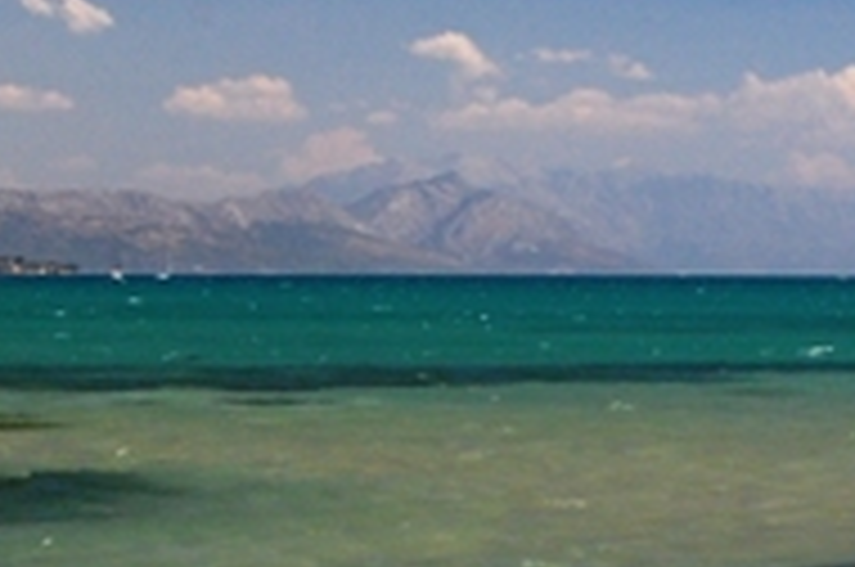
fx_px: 5098
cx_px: 706
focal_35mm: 215
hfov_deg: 9.6
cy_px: 418
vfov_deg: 6.4
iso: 400
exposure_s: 1/125
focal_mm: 34
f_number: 9
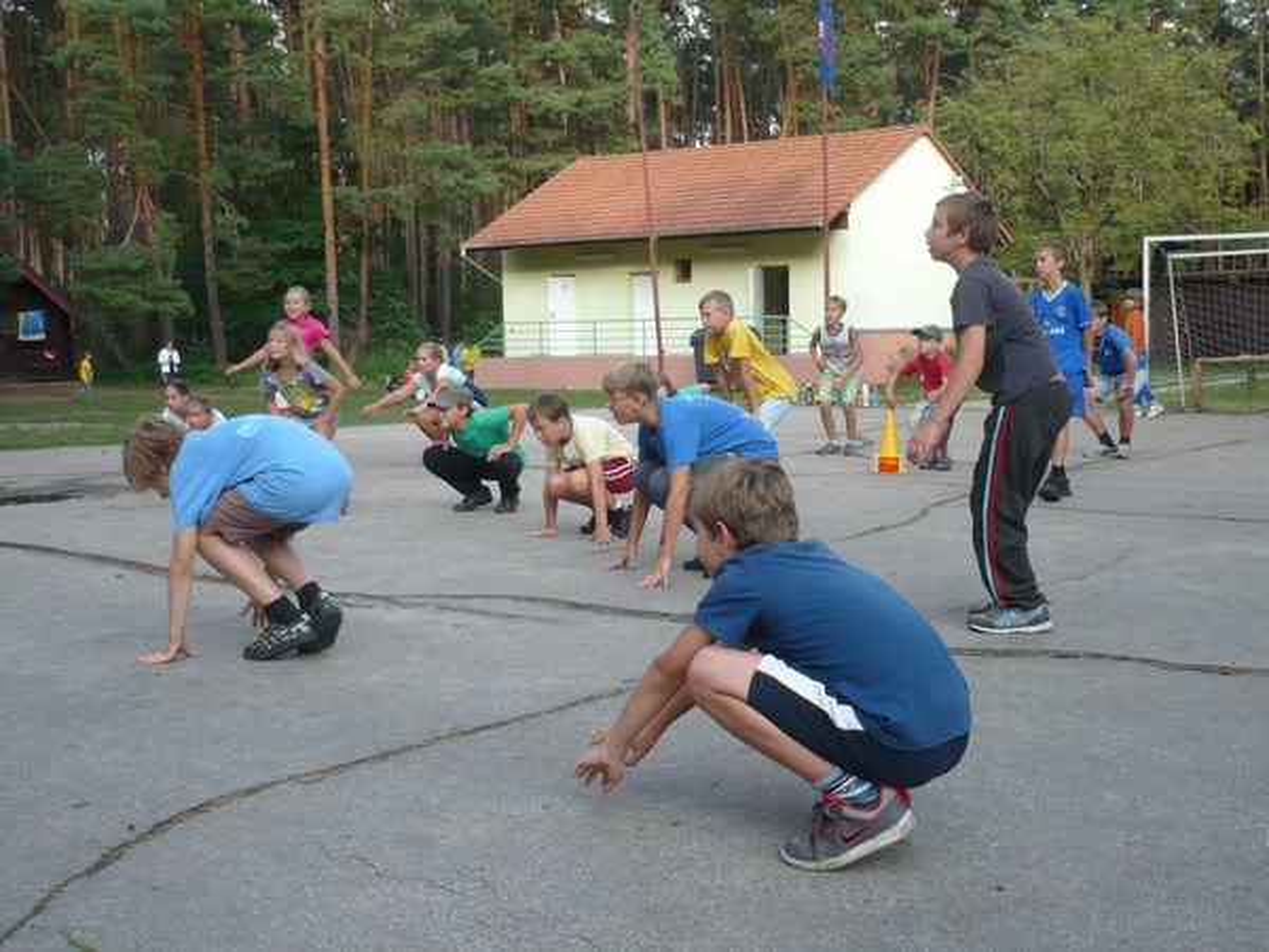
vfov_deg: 34.3
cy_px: 476
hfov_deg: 44.8
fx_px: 1540
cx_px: 634
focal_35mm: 42
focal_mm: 5.8
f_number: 2.8
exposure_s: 1/200
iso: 100
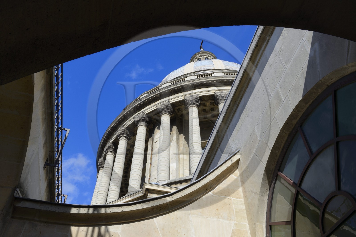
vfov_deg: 41.1
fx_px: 316
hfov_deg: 58.7
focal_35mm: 32
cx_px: 178
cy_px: 118
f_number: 16
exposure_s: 1/160
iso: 200
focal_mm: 32
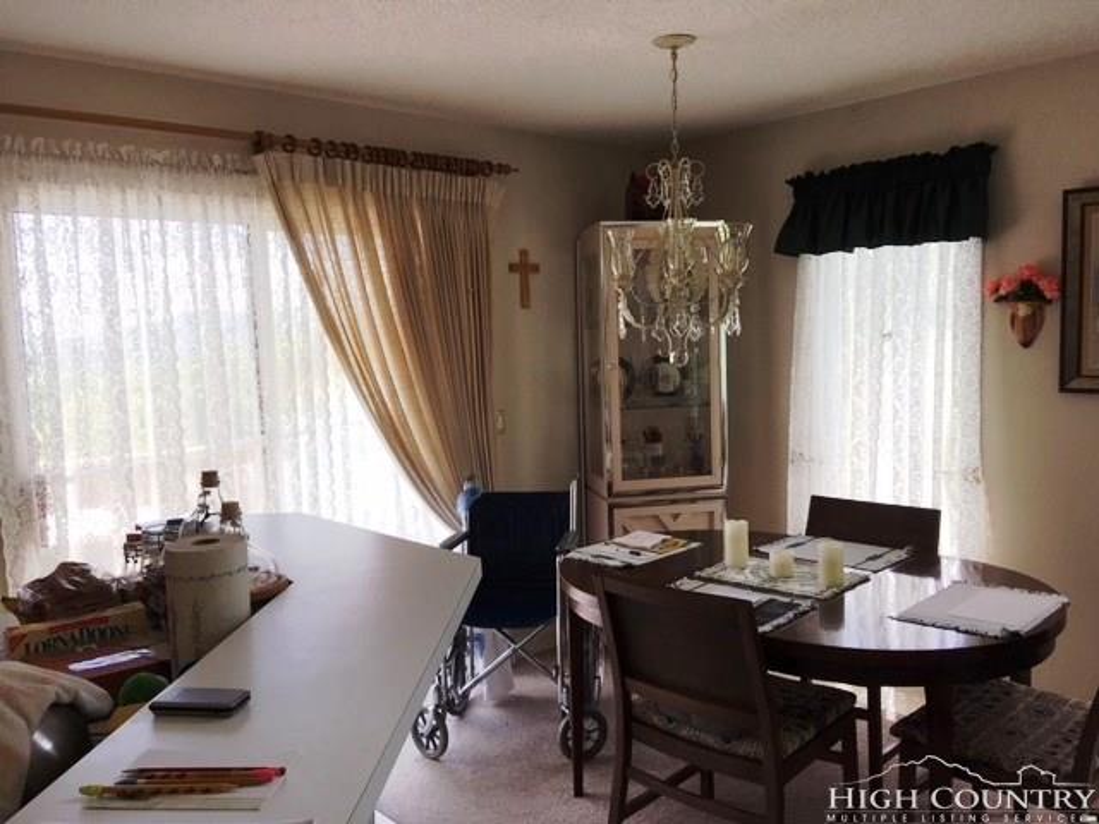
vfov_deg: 48.2
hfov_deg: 61.7
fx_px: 921
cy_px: 412
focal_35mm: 29
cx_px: 550
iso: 32
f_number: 2.2
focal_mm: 4.15
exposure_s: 1/120
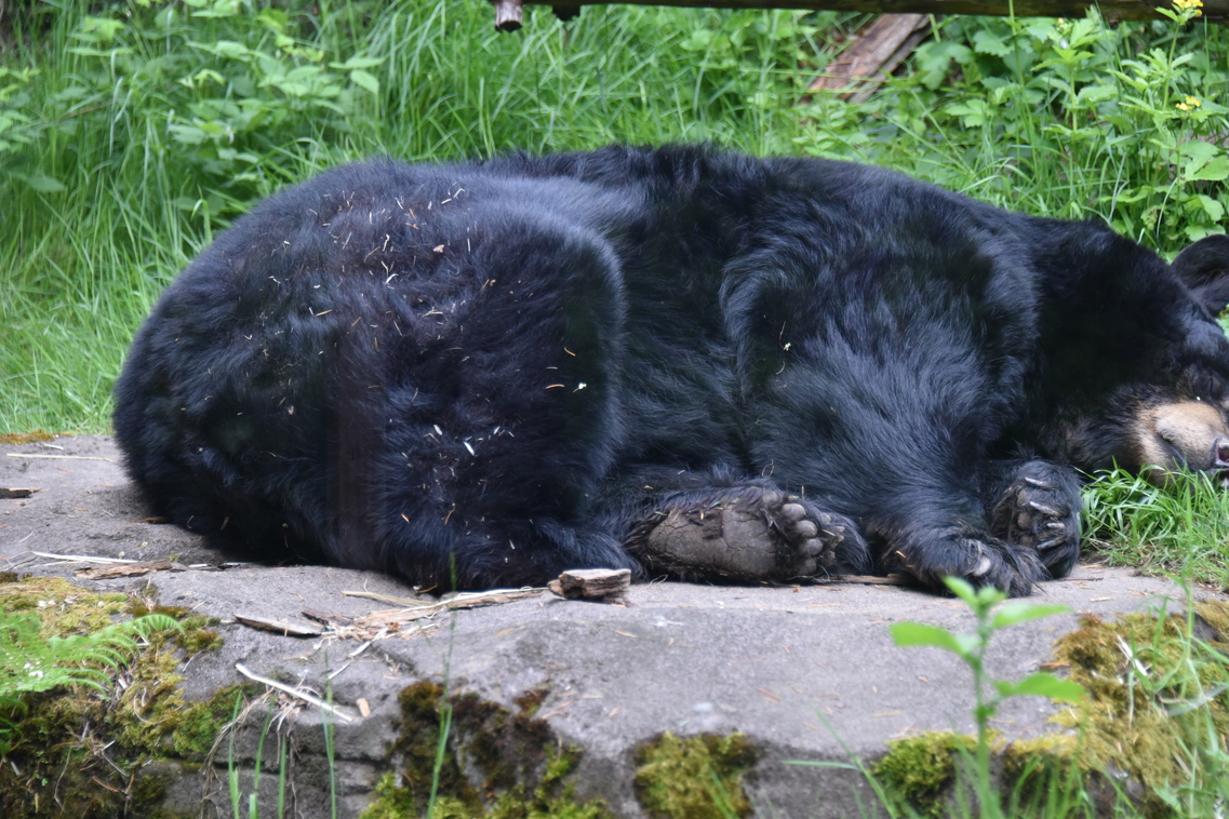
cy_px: 364
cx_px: 689
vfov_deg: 9.0
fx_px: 5189
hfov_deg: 13.5
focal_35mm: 152
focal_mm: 135
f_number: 5.6
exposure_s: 1/320
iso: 2000
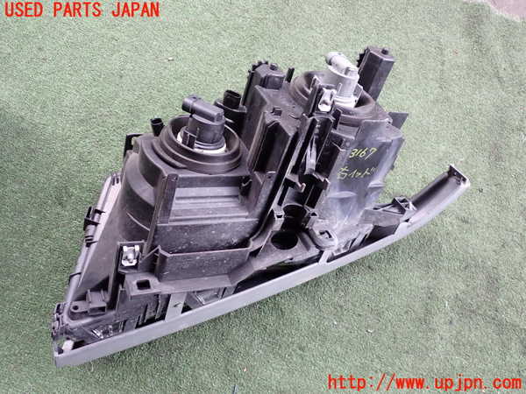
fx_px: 456
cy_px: 197
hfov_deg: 60.0
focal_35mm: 30
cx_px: 263
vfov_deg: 46.8
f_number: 2.3
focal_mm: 5.4
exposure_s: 1/100
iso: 200
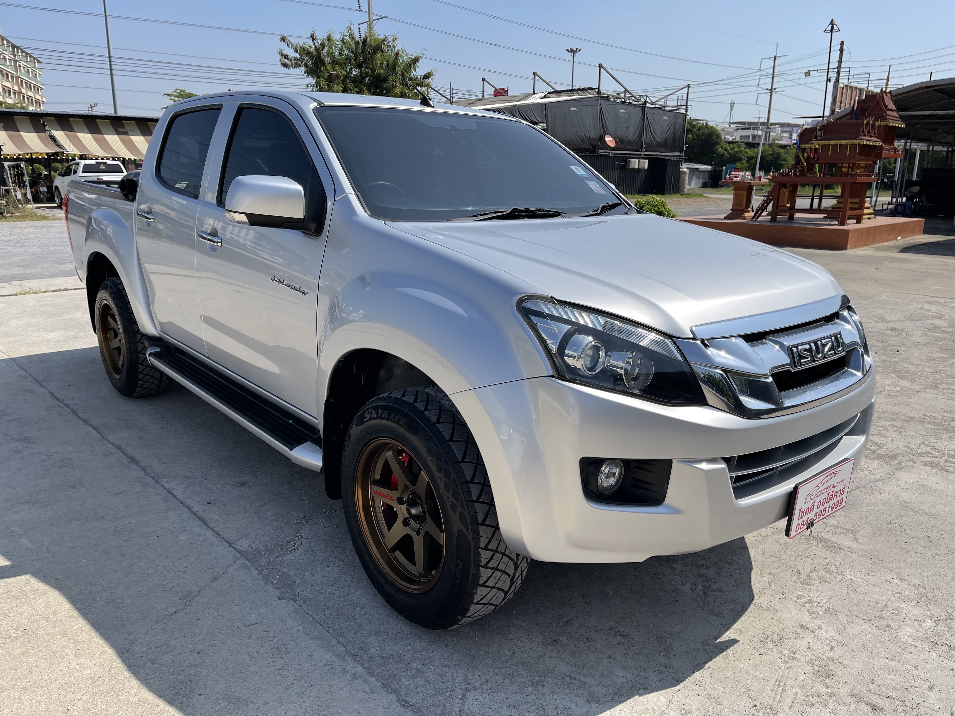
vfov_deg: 53.1
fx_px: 717
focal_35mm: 26
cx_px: 478
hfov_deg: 67.3
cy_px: 358
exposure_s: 1/4348
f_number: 1.6
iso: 32
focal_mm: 5.1
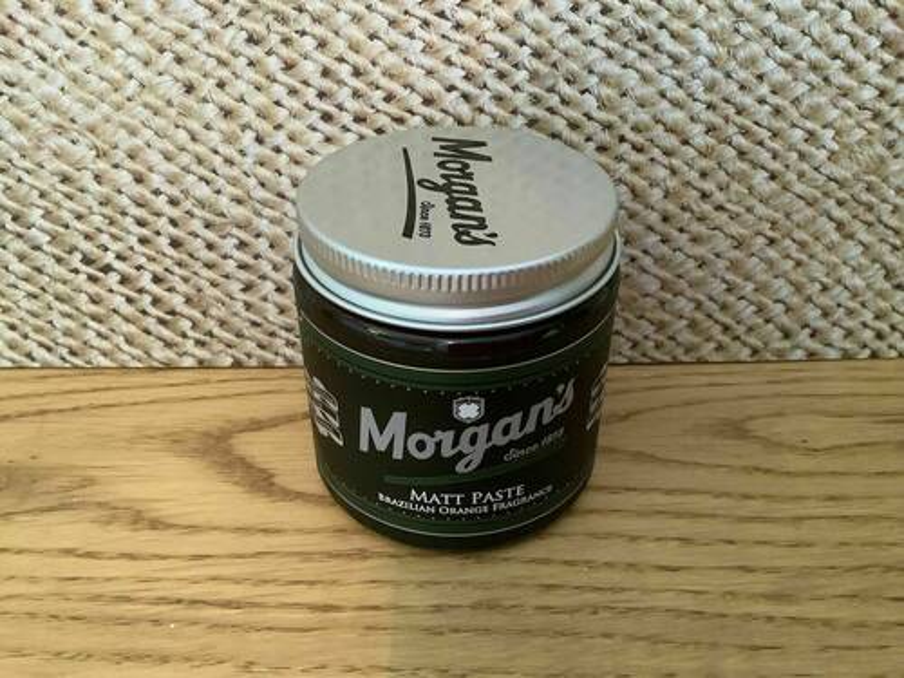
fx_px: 810
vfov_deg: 45.4
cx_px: 452
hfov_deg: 58.4
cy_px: 339
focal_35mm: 31
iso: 500
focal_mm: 3.3
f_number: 2.4
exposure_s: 1/25
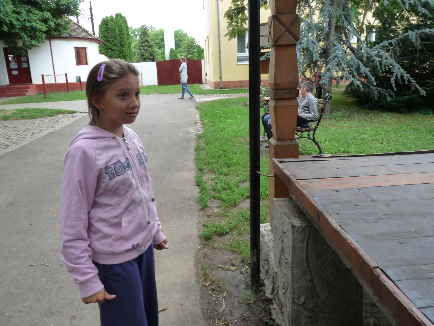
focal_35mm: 27
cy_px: 163
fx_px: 339
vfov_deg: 51.4
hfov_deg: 65.3
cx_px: 217
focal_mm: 4.8
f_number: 4
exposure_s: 1/100
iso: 160
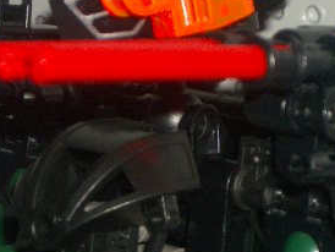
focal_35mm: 245
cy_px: 94
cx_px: 172
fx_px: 2373
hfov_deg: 8.1
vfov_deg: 6.1
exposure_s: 1/60
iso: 100
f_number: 4.8
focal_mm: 17.4
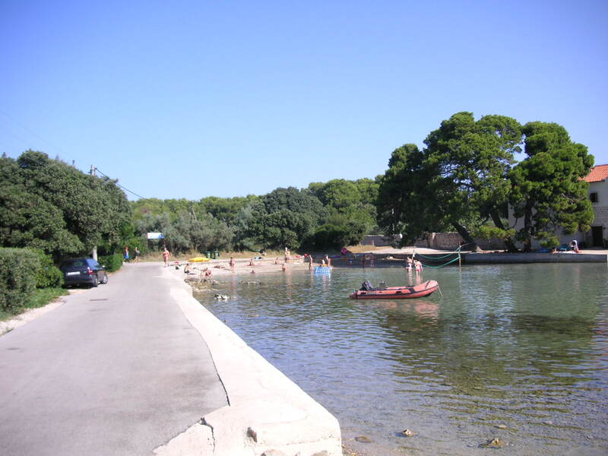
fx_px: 650
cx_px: 304
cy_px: 228
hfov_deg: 50.1
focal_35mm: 37
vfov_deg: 38.7
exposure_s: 1/180
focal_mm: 6.1
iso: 50
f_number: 6.7
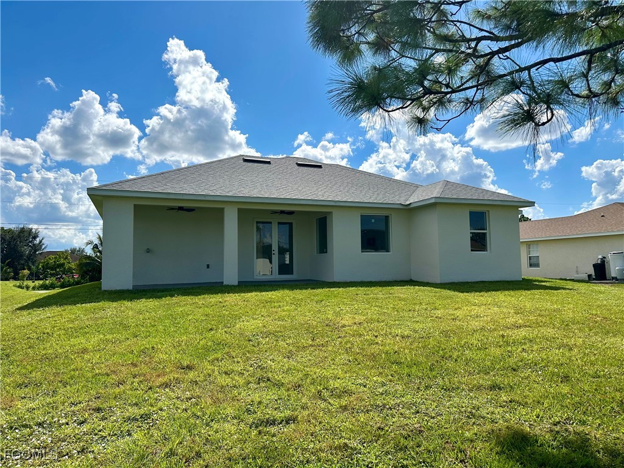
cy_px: 234
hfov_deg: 71.6
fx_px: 433
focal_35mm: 24
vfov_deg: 56.8
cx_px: 312
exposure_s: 1/8929
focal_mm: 6.86
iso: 80
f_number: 1.78
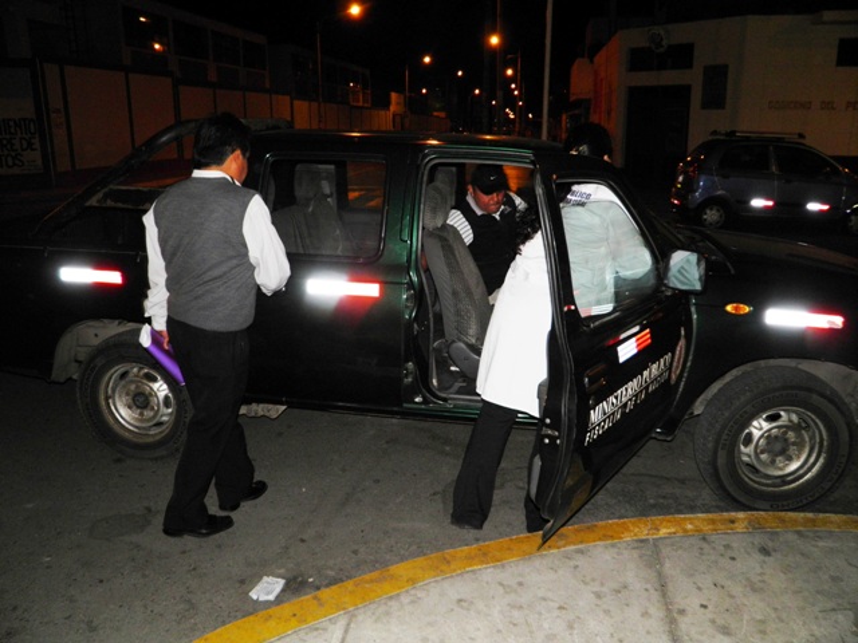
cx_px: 429
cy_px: 322
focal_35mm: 28
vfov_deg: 49.7
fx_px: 694
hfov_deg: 63.4
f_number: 2.8
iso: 100
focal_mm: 4.9
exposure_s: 1/30
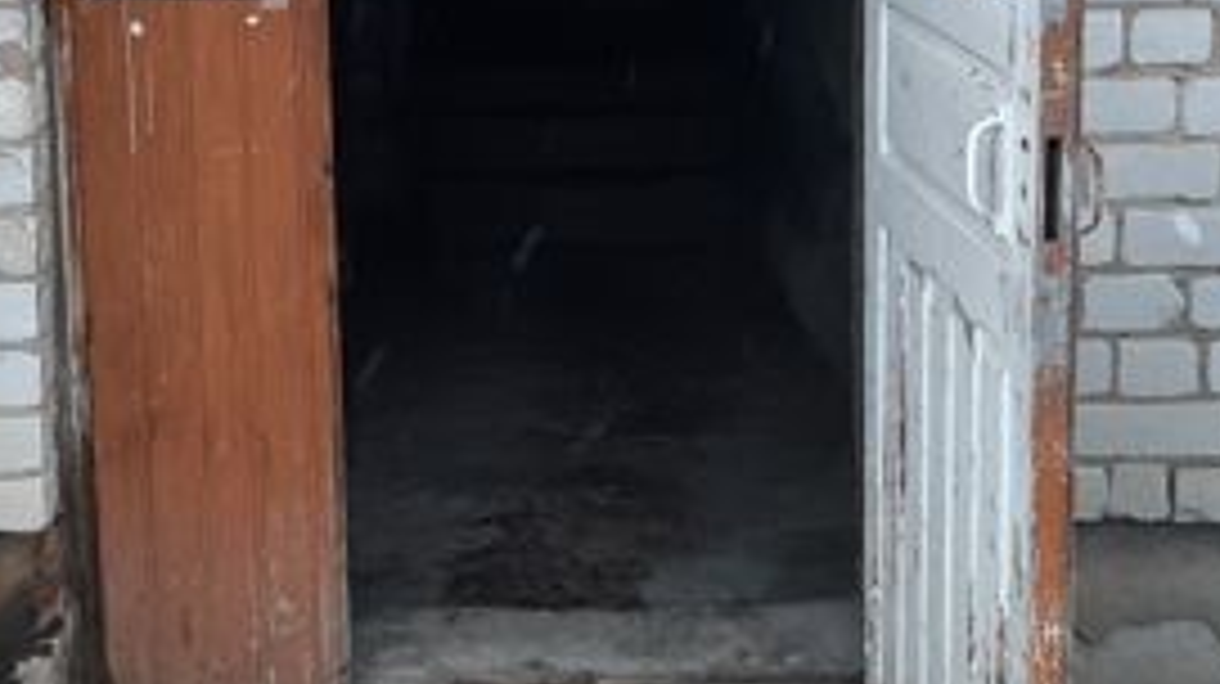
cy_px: 153
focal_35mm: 67
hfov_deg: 31.2
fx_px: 2166
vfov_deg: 17.8
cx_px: 419
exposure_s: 1/100
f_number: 1.7
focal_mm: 3.93
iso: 64
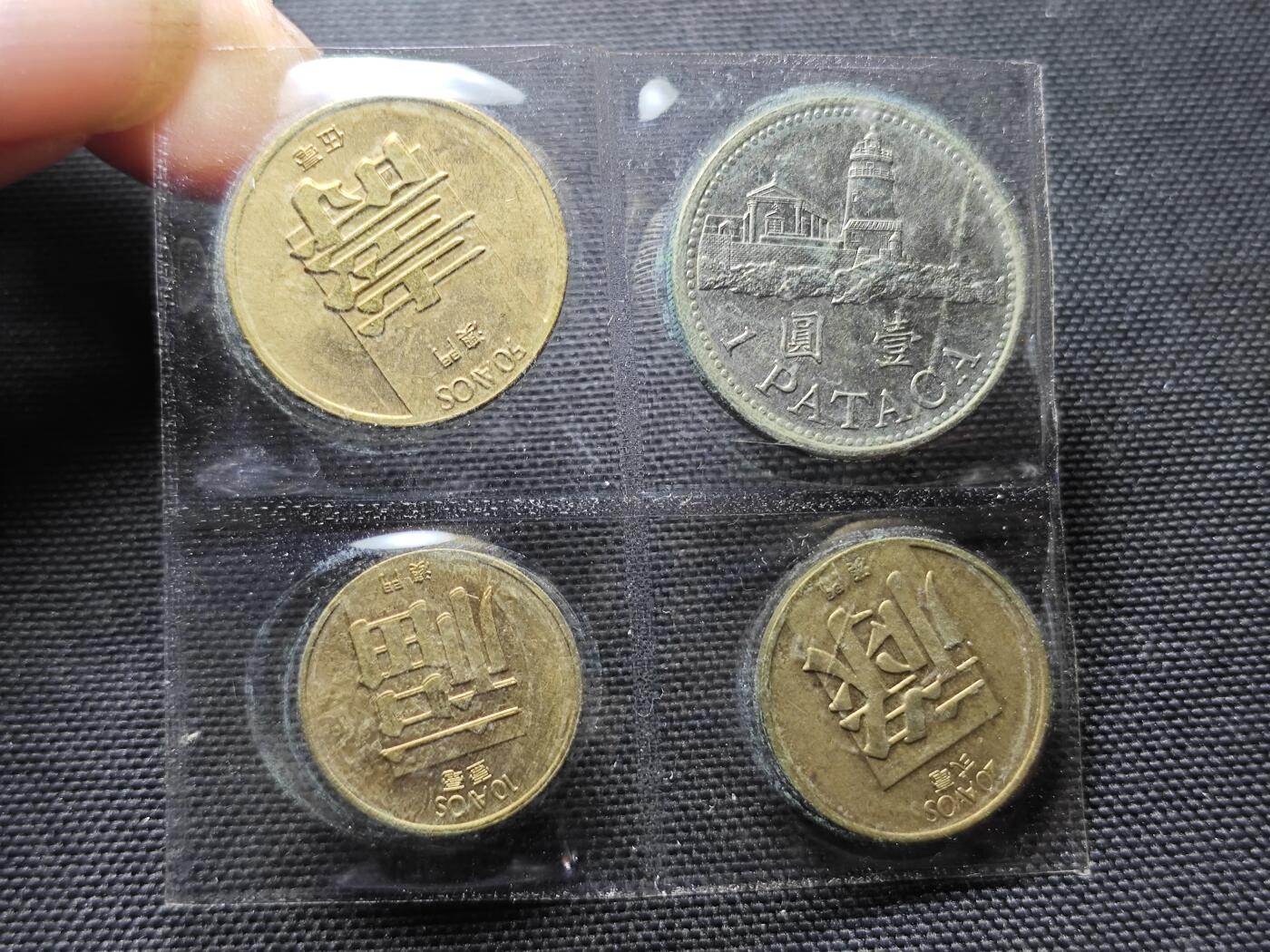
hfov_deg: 38.9
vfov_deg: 29.7
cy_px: 476
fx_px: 1798
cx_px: 635
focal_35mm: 49
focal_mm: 5.84
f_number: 1.6
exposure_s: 1/64
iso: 125
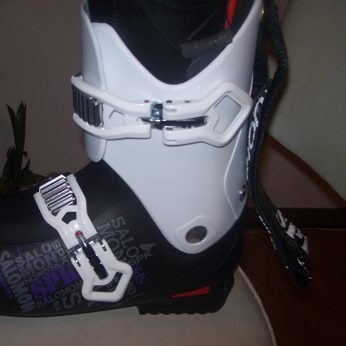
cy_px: 160
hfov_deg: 34.3
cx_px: 109
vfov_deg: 34.7
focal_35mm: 49
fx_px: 554
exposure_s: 1/64
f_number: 2.7
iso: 80
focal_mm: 6
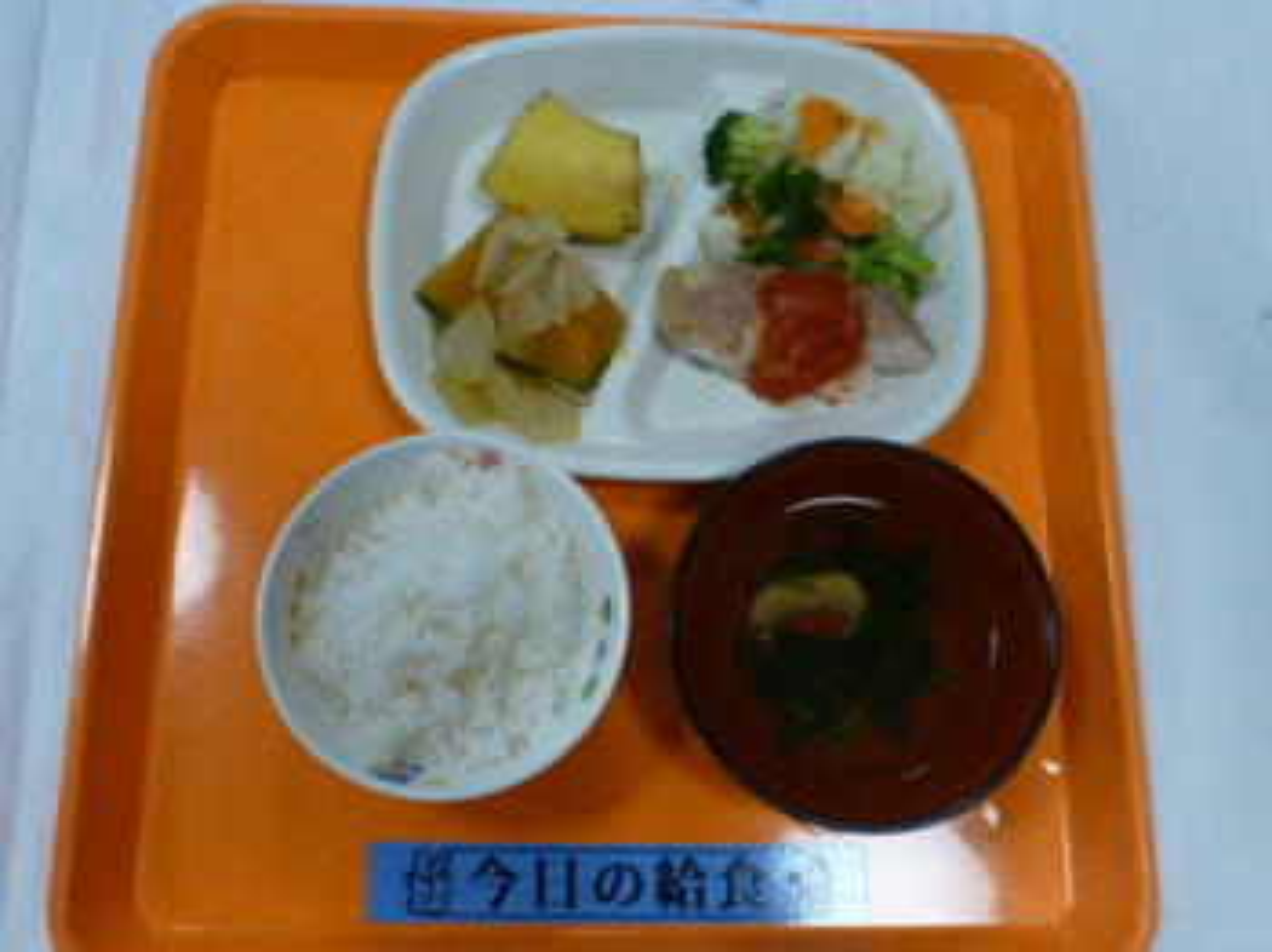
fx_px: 1138
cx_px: 636
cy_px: 476
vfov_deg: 45.4
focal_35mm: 31
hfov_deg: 58.4
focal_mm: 5.4
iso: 320
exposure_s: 1/60
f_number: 3.6
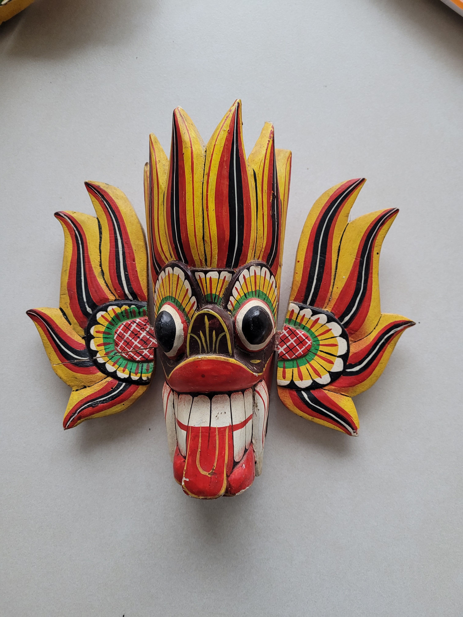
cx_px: 232
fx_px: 464
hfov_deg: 53.1
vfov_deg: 67.3
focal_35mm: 26
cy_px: 308
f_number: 1.8
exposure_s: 1/50
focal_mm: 5.4
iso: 320
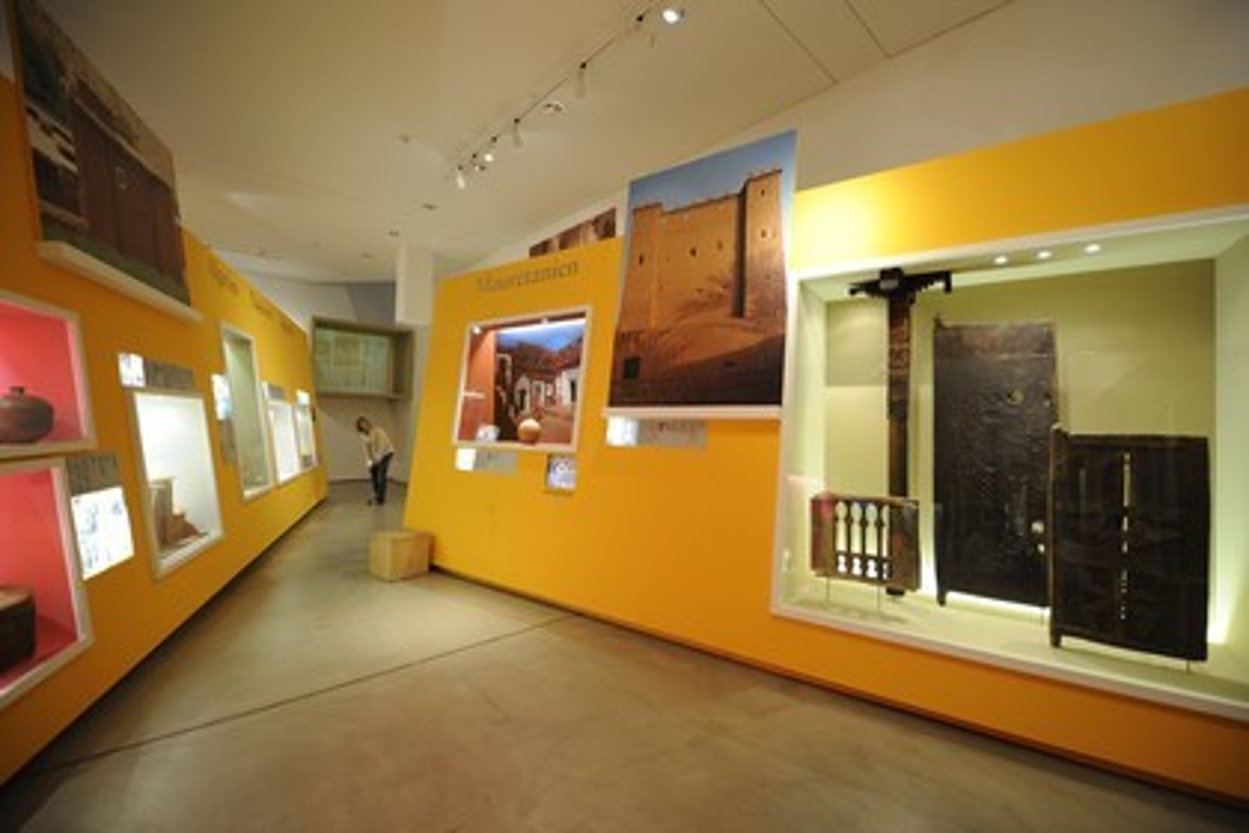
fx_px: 486
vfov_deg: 81.2
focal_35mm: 14
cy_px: 416
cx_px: 624
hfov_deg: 104.3
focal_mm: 14
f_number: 2.8
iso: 800
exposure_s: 1/50
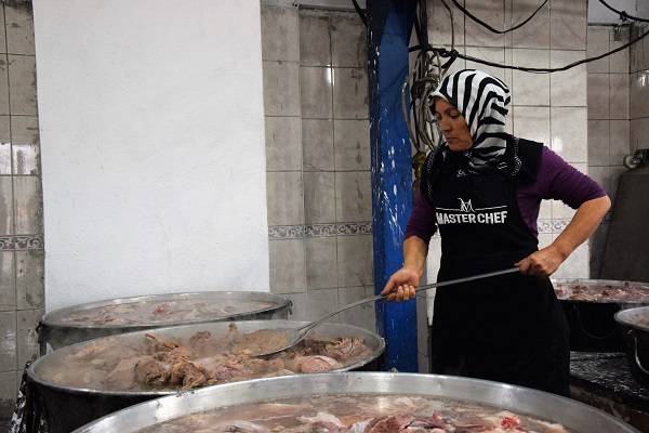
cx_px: 324
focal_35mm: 42
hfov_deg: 46.4
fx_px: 757
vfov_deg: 31.9
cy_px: 216
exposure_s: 1/60
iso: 800
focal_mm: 28
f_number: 4
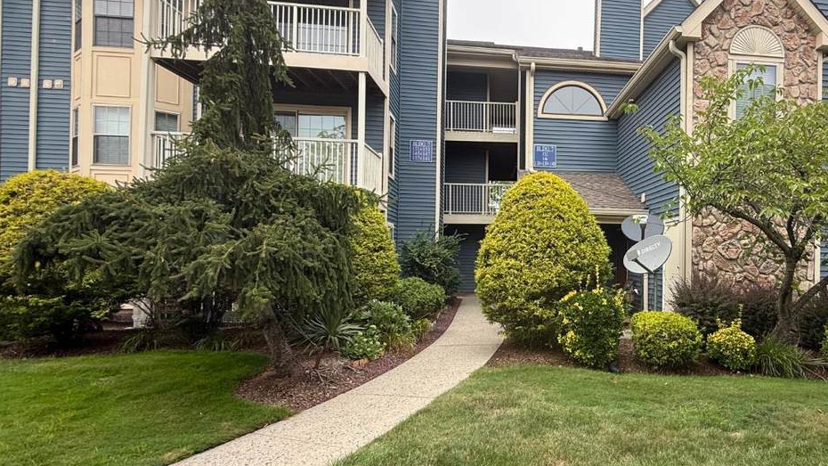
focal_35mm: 21
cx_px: 552
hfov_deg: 81.0
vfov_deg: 53.5
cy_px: 252
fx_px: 461
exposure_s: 1/165
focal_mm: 2.22
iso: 50
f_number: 2.2
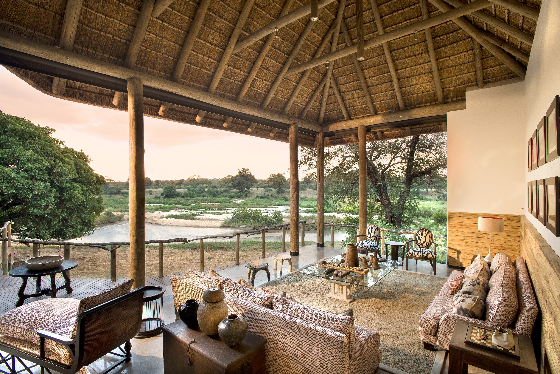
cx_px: 280
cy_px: 187
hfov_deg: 93.3
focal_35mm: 17
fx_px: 265
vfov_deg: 70.5
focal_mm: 17
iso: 200
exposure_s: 1/6
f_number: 9.5
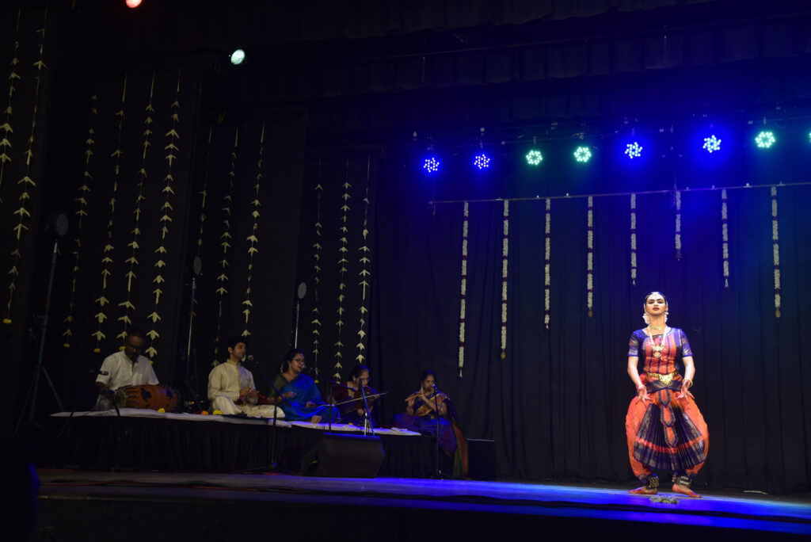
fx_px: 902
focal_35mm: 40
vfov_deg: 33.4
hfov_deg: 48.4
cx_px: 406
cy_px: 271
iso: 800
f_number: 4.5
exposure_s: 1/160
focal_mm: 40
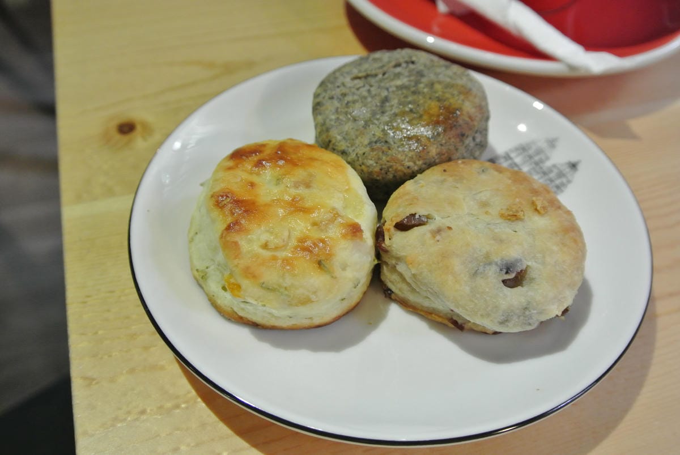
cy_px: 228
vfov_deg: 36.0
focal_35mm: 37
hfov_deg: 51.8
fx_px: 700
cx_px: 340
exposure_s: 1/15
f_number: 4
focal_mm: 14
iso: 800
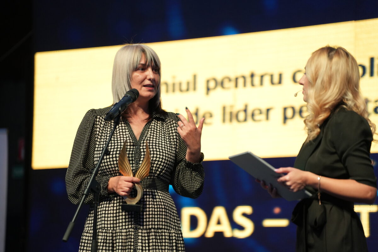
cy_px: 126
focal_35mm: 150
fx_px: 1575
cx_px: 189
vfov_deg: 9.1
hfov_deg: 13.7
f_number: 2.8
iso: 2000
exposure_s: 1/160
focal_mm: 150
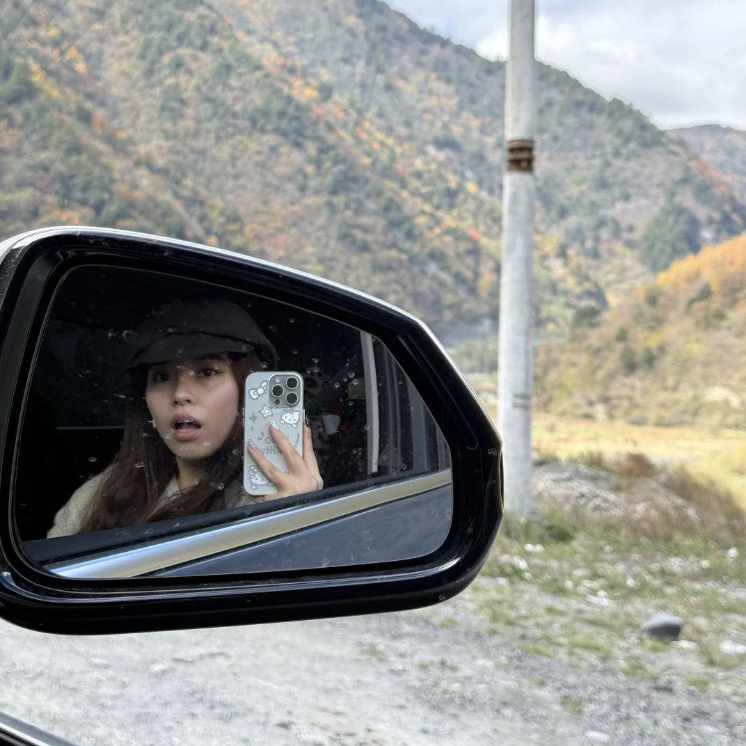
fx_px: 1390
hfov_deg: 30.0
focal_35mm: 57
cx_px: 374
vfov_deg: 29.8
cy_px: 247
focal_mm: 6.76
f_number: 1.78
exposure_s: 1/681
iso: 64
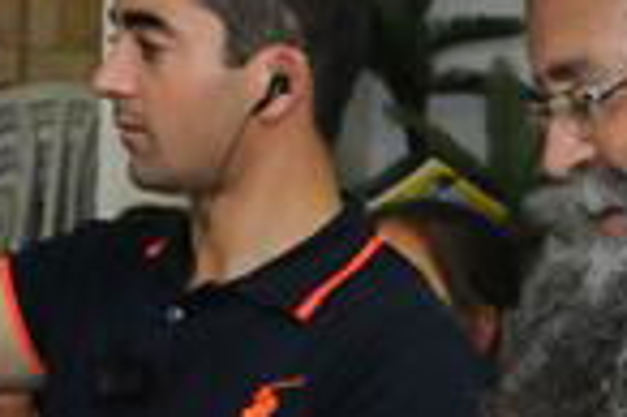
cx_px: 215
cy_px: 580
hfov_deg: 9.2
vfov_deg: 6.1
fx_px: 3880
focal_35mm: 223
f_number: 8
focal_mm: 30
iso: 1600
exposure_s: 1/125
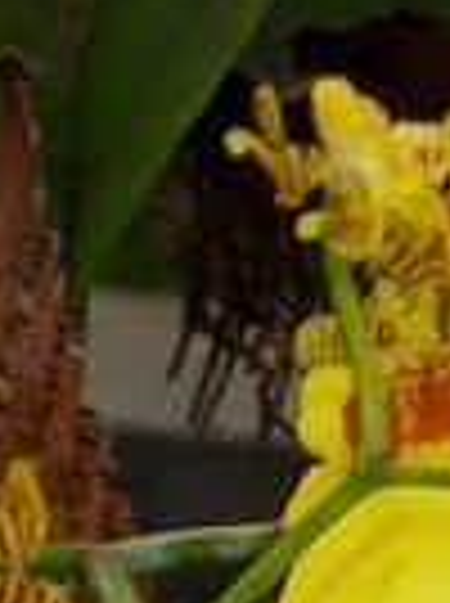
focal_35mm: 453
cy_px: 1210
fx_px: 7877
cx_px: 124
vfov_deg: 4.3
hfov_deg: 3.3
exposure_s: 1/60
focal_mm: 19.3
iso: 400
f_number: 5.6
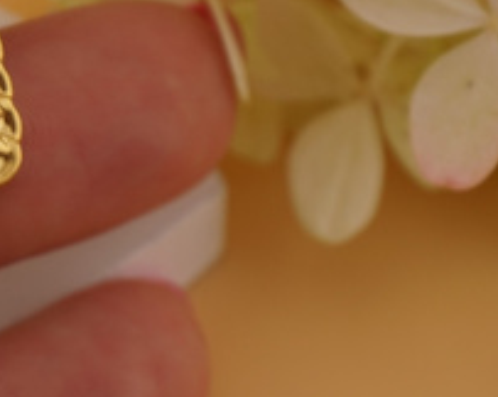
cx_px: -42
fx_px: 2253
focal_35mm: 153
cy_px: 130
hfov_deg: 12.4
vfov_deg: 10.1
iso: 100
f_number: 7.1
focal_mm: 49
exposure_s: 1/125
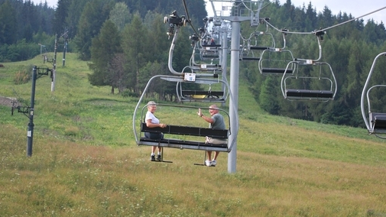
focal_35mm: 112
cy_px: 94
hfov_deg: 19.1
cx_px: 203
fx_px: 1146
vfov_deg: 10.8
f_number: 5.6
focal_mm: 60
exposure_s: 1/400
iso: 200
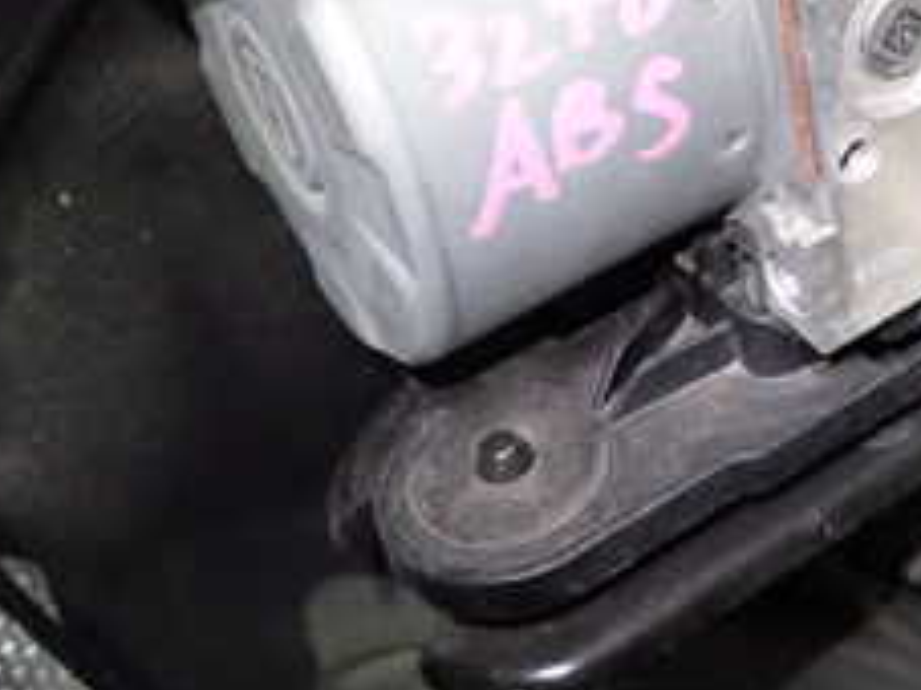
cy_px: 57
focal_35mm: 66
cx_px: 763
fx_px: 1755
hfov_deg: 28.6
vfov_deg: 21.7
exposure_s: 1/30
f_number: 2
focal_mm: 4.5
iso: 500
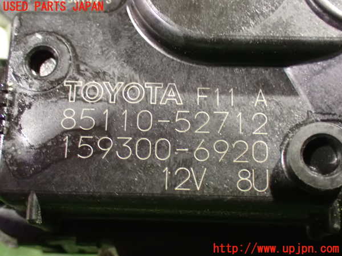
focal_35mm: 54
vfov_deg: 27.0
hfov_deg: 35.5
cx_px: 171
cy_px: 128
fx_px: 534
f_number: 3.3
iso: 1600
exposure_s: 1/8
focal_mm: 9.65
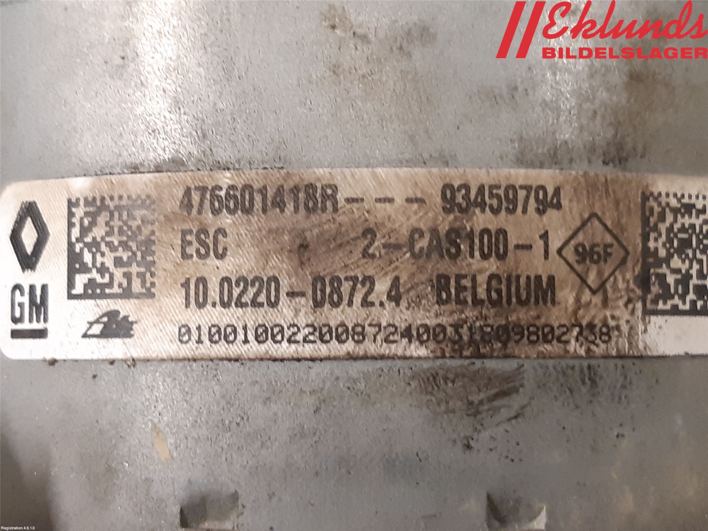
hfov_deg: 67.3
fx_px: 532
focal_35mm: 26
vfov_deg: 53.1
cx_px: 354
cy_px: 266
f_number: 1.7
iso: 250
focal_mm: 3.93
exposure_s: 1/33
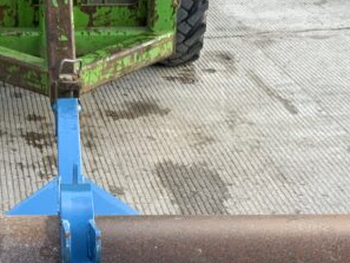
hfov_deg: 19.5
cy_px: 323
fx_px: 1012
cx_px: 97
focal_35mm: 100
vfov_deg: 14.3
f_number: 1.8
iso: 20
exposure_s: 1/122
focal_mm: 3
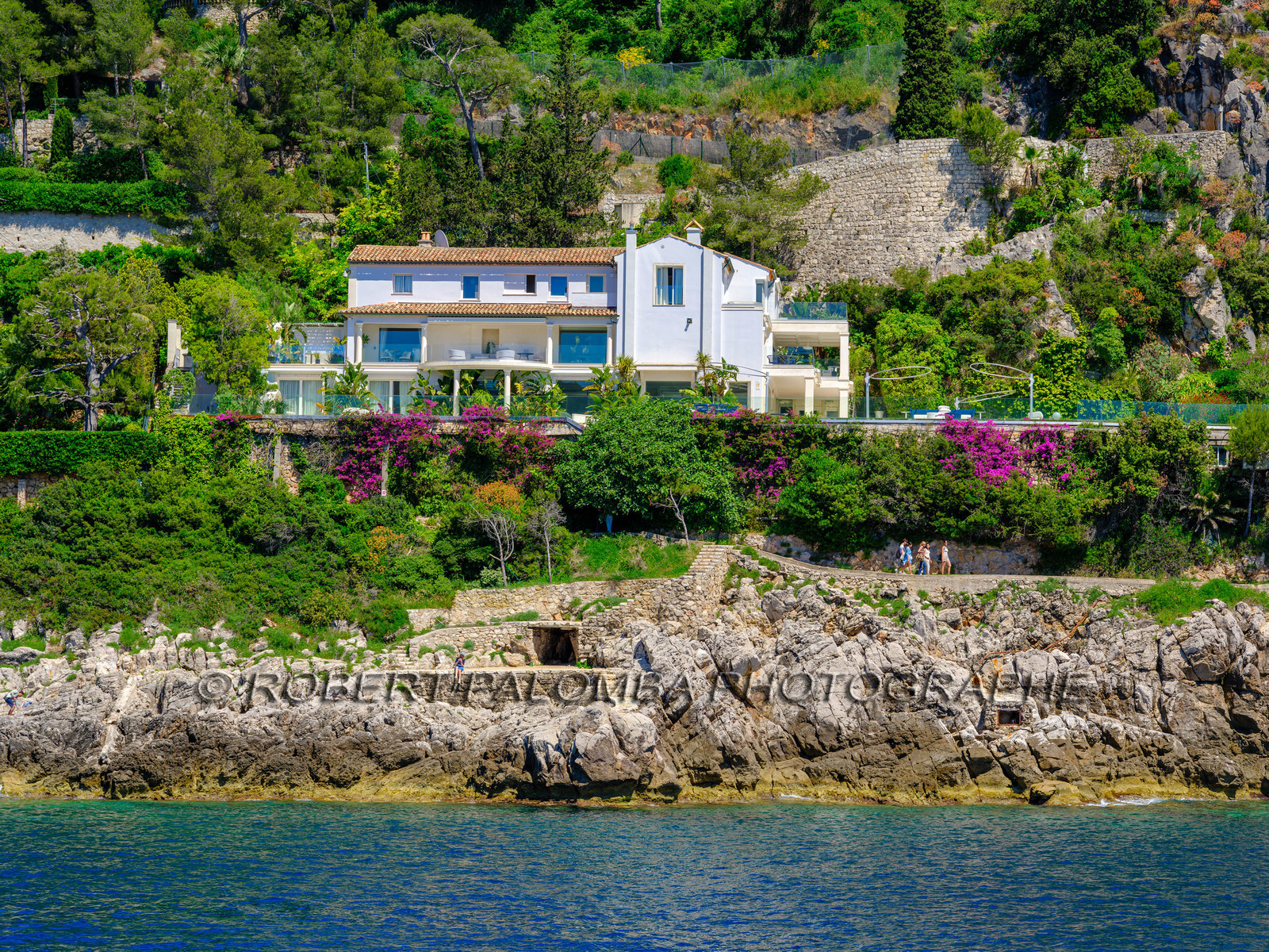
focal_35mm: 76
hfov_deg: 25.7
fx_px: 2786
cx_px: 634
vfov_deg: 19.4
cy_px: 476
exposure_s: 1/320
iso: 200
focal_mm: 96
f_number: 8
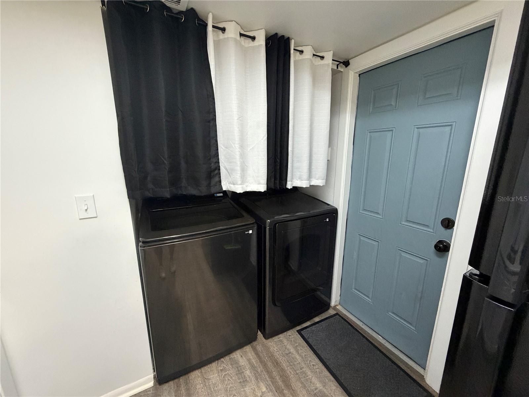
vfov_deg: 85.7
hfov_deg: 102.1
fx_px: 214
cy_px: 198
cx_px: 264
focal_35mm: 14
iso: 500
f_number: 2.2
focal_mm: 2.22
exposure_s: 1/60
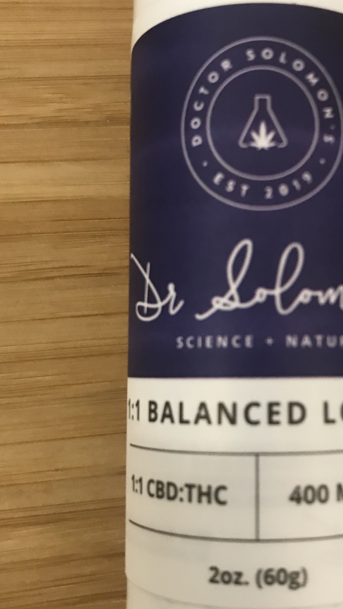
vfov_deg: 47.4
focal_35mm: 43
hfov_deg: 27.1
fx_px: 695
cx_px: 284
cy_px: 303
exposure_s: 1/15
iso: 64
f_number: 1.8
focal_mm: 3.99
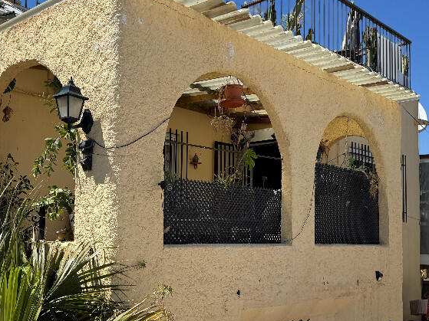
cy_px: 201
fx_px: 545
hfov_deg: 42.9
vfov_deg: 32.7
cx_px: 200
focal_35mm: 44
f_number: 1.78
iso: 80
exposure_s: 1/5348
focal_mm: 6.76
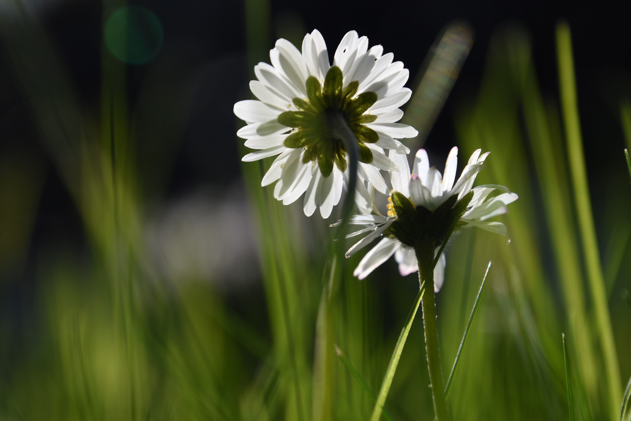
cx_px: 316
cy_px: 210
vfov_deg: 14.7
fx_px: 1630
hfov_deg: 21.9
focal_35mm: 93
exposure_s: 1/1000
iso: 100
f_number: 5
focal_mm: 62
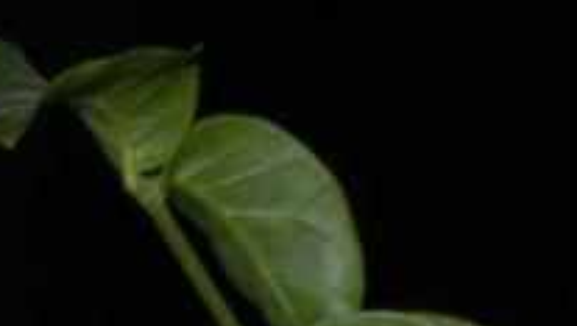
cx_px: 761
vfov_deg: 4.9
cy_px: 889
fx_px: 3707
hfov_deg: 8.8
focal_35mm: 242
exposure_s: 1/30
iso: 200
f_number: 3.8
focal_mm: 8.1
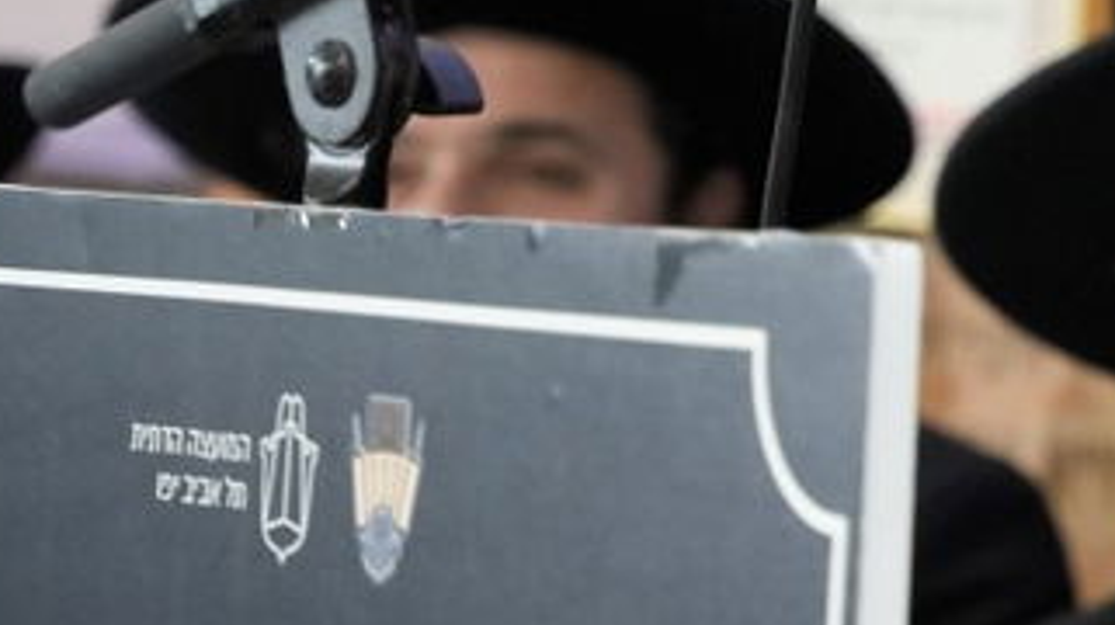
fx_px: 8270
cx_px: 2324
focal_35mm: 280
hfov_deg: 7.4
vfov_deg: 4.3
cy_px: -311
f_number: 4
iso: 2500
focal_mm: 61.2
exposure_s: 1/200
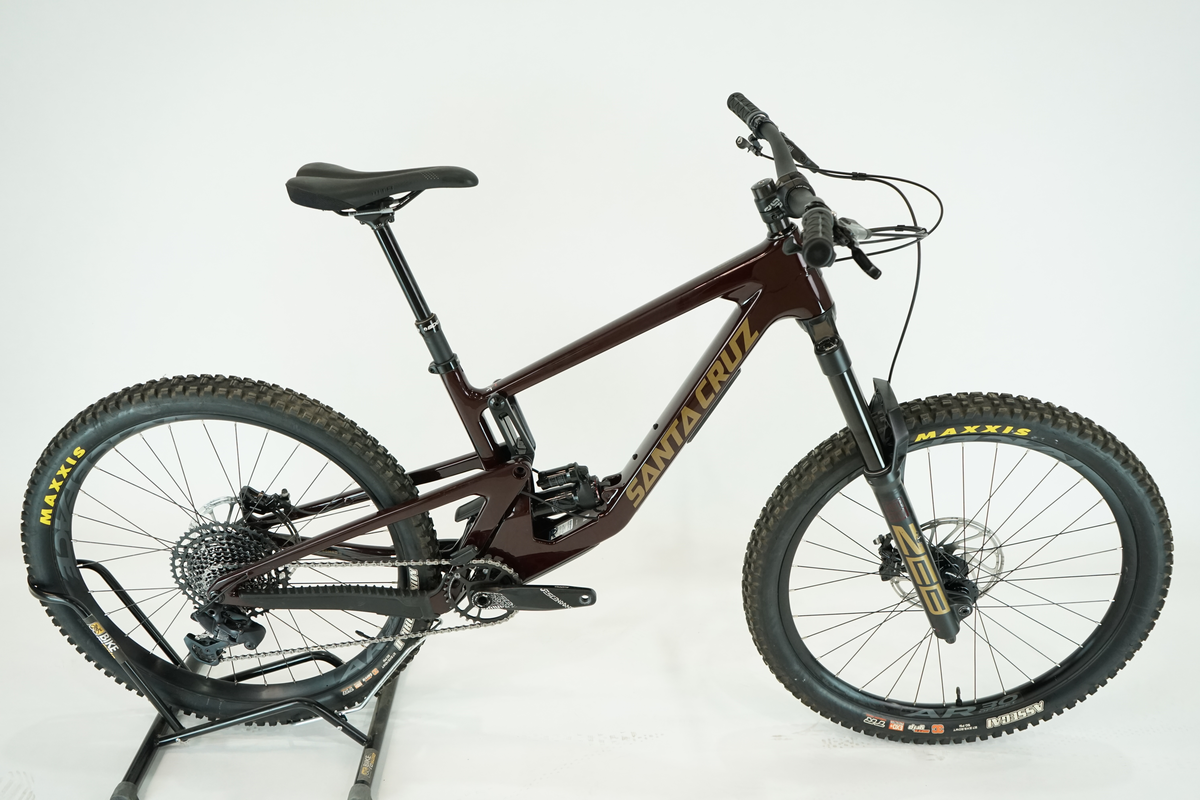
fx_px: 1033
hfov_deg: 60.3
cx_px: 600
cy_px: 400
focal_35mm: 31
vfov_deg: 42.3
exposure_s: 1/200
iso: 1600
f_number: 5.6
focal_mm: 31
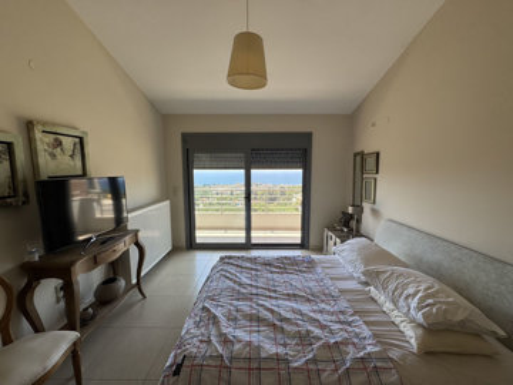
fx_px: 207
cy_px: 192
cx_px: 256
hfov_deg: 102.1
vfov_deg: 85.7
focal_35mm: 14
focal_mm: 2.22
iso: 40
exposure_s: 1/275
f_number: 2.2
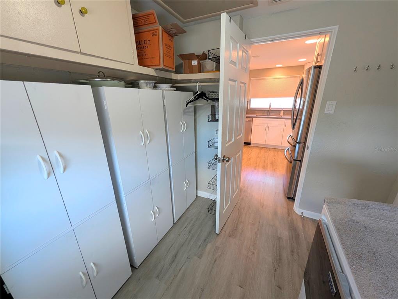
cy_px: 150
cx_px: 199
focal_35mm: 12
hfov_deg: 110.5
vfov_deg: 94.6
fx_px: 138
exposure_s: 1/60
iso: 106
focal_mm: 2.02
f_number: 1.7
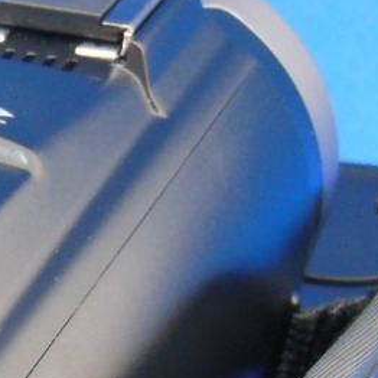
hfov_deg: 7.1
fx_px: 3002
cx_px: -225
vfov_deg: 7.2
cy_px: 390
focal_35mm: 243
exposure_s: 1/10
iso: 400
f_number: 5
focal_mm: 10.7
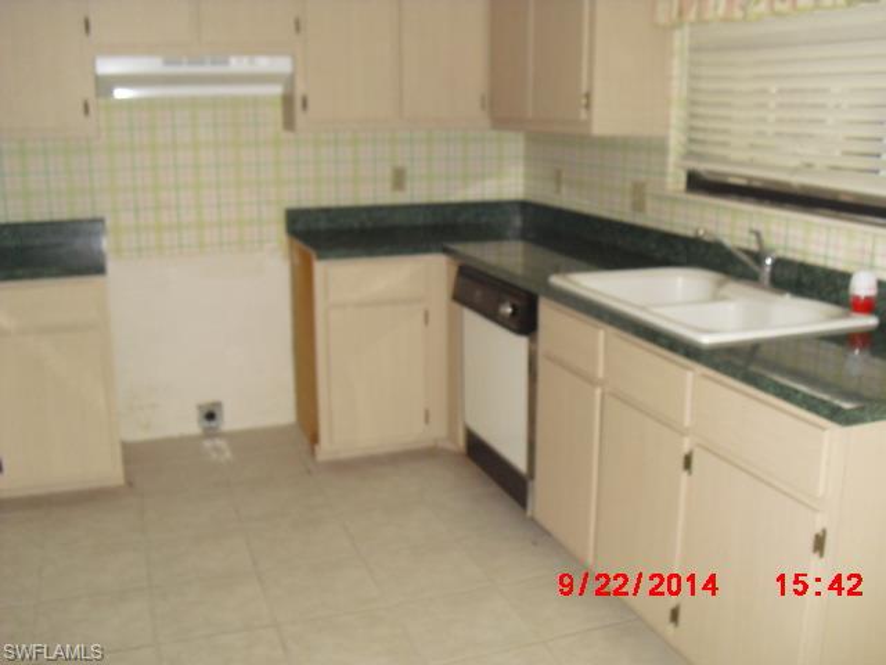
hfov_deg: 51.4
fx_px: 921
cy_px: 332
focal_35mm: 36
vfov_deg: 39.7
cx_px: 443
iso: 400
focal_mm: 6.3
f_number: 3.1
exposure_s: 1/60
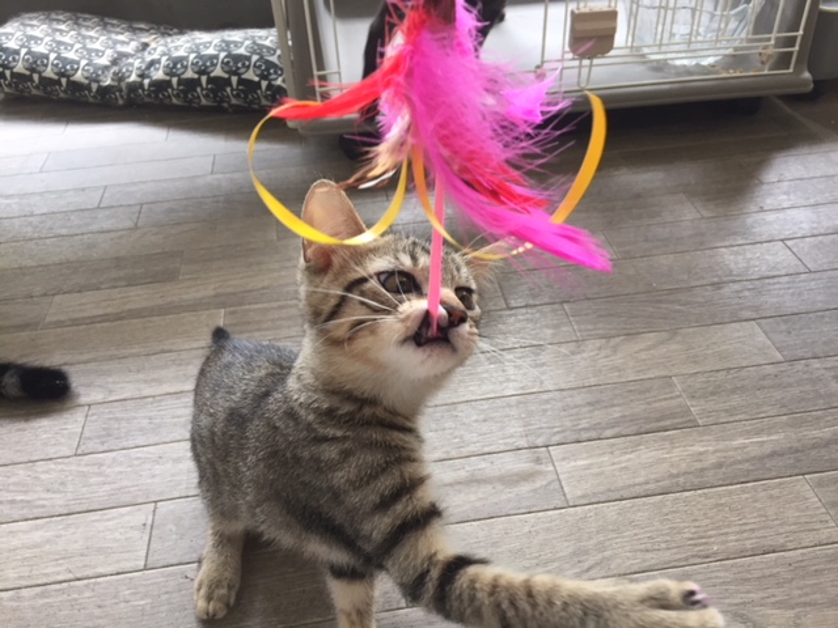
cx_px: 419
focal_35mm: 29
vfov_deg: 48.2
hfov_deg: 61.7
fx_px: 702
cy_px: 314
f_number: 2.2
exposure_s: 1/33
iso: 40
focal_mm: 4.15
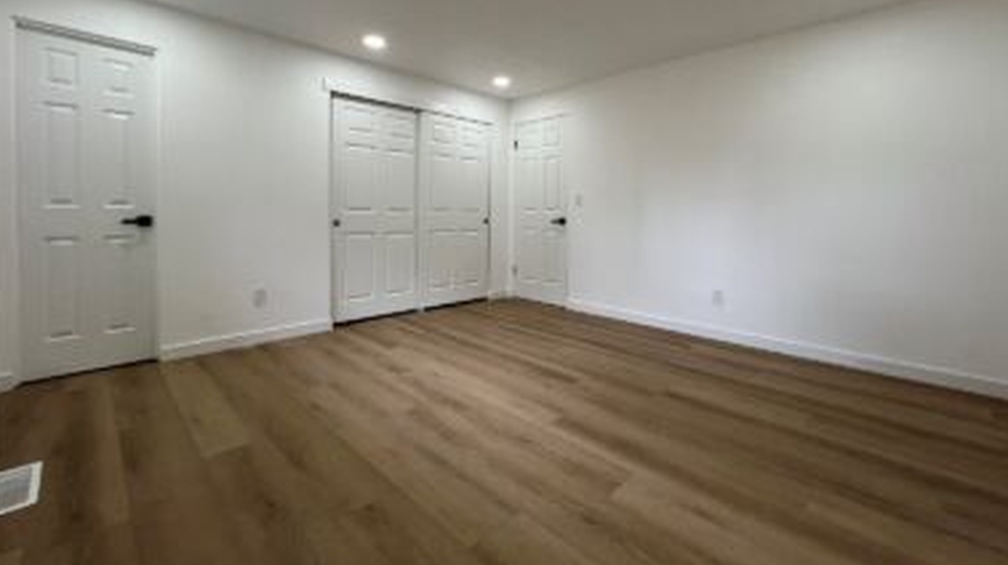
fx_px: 401
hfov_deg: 103.0
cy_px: 221
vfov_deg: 69.6
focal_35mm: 15
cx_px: 520
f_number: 1.8
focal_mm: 1.57
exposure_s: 1/99
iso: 80
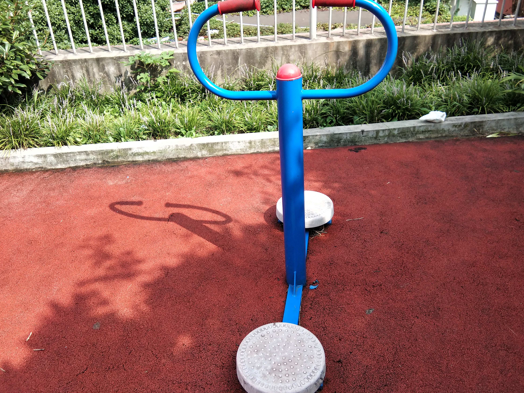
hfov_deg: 55.4
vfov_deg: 42.9
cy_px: 202
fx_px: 500
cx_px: 263
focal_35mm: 33
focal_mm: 3.69
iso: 50
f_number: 2.2
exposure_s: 1/354
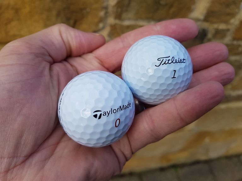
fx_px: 182
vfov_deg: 53.1
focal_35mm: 26
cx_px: 121
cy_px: 90
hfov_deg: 67.3
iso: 40
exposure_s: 1/546
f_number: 1.7
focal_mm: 4.2
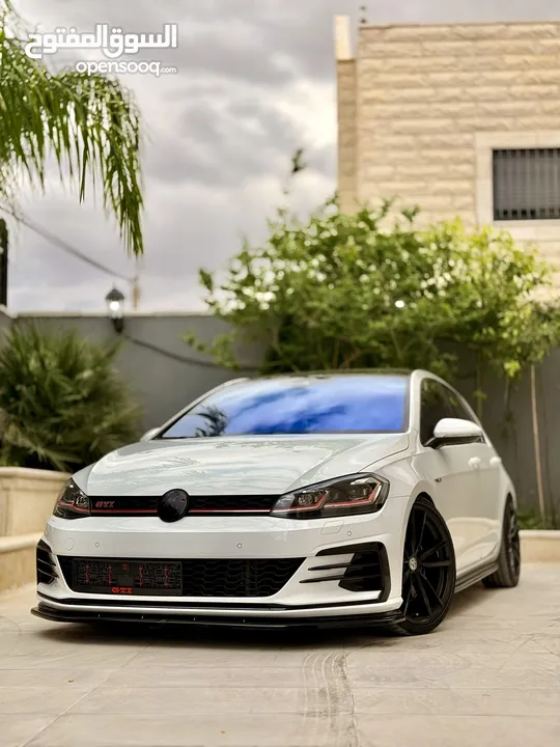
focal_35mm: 48
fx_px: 1035
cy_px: 374
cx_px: 280
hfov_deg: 30.3
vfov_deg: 39.7
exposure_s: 1/4098
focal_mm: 6.76
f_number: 1.78
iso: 80
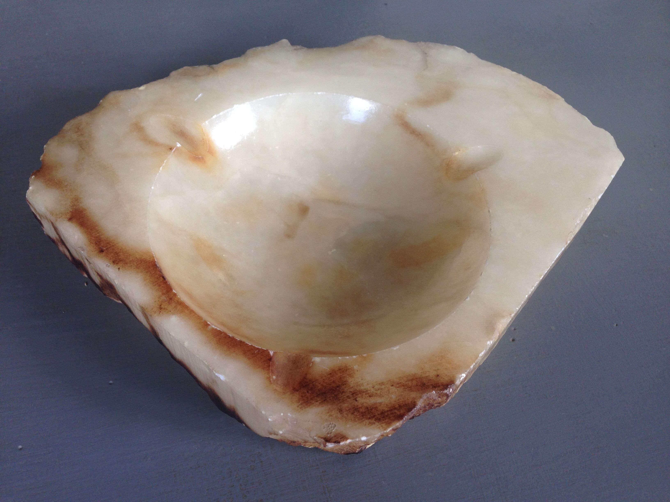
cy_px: 251
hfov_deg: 55.4
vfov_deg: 42.9
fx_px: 639
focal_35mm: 33
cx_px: 335
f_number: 2.4
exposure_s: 1/40
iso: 50
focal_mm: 4.12
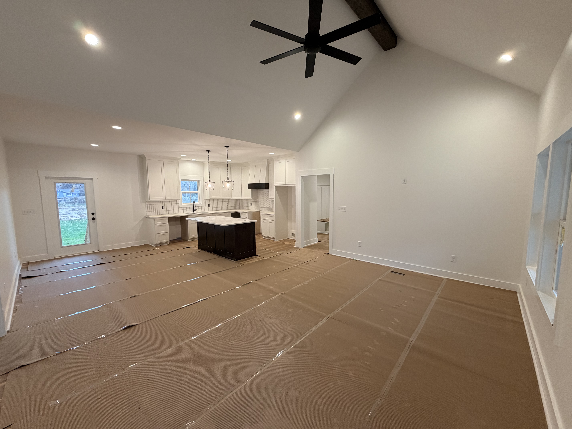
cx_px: 286
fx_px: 231
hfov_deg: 102.1
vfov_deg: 85.7
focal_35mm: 14
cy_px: 214
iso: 200
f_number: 2.2
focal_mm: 2.22
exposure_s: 1/60
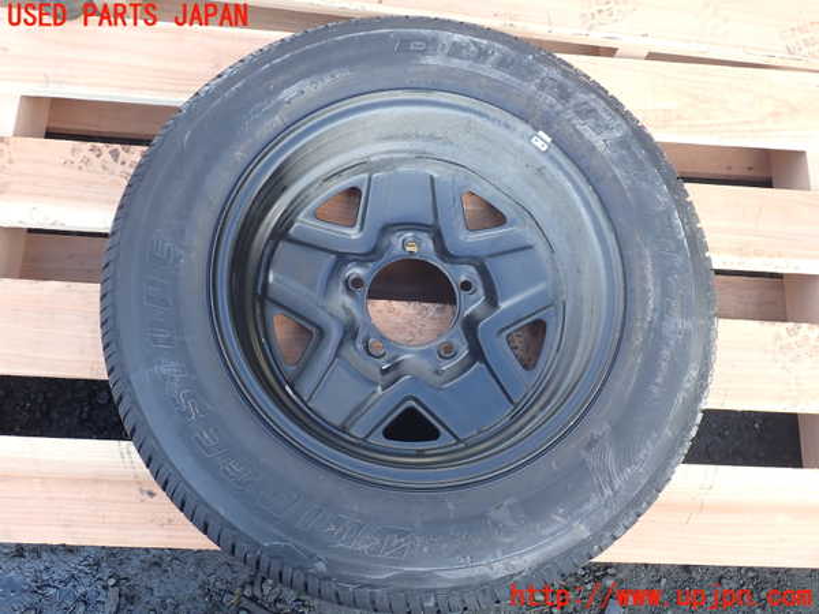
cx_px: 410
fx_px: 710
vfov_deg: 46.8
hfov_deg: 60.0
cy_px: 307
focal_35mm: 30
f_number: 3.2
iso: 100
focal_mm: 5.4
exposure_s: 1/60
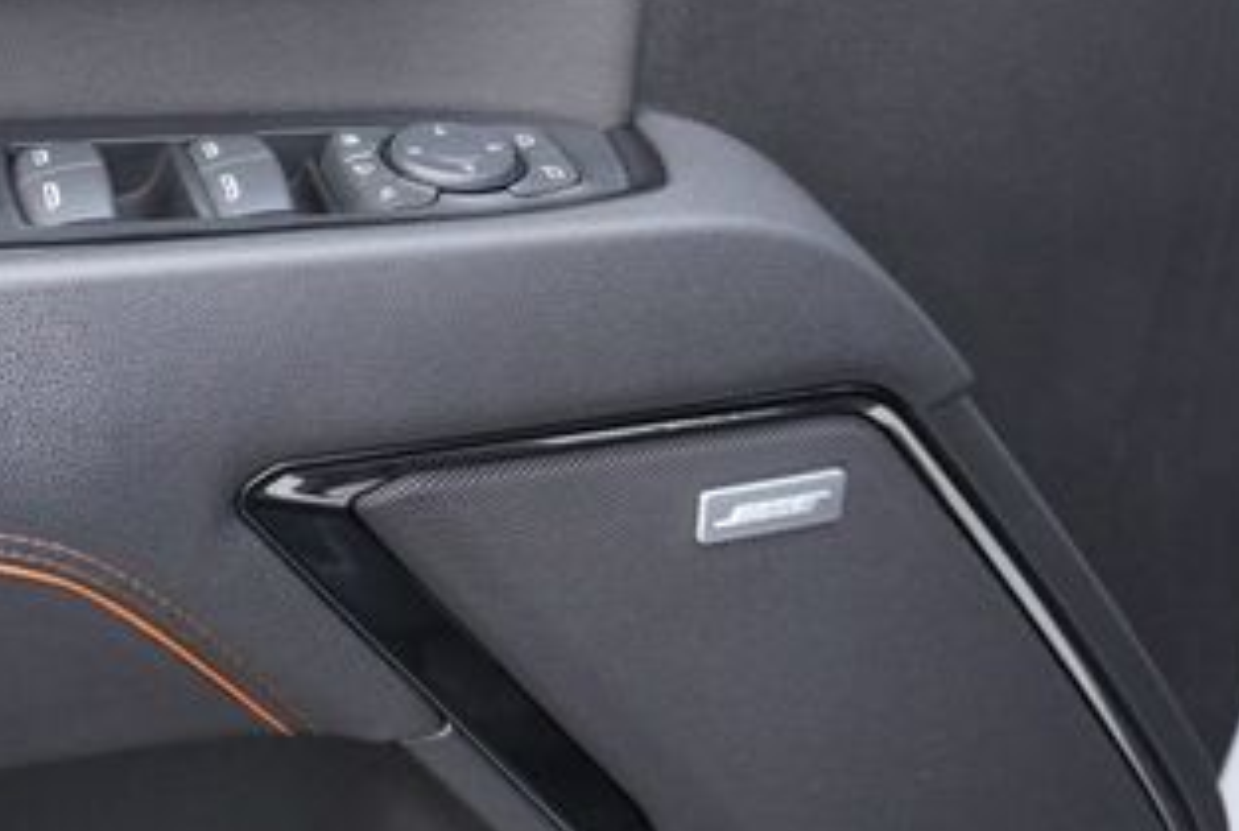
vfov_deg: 26.6
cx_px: 218
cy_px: 63
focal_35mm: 49
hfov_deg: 38.5
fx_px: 1690
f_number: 3.5
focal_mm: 16
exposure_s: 1/160
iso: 3200
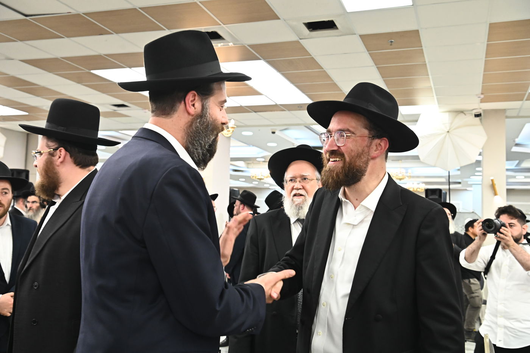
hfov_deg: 48.5
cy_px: 176
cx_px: 265
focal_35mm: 40
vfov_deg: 33.4
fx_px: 589
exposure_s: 1/200
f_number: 6.3
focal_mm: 40
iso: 3200
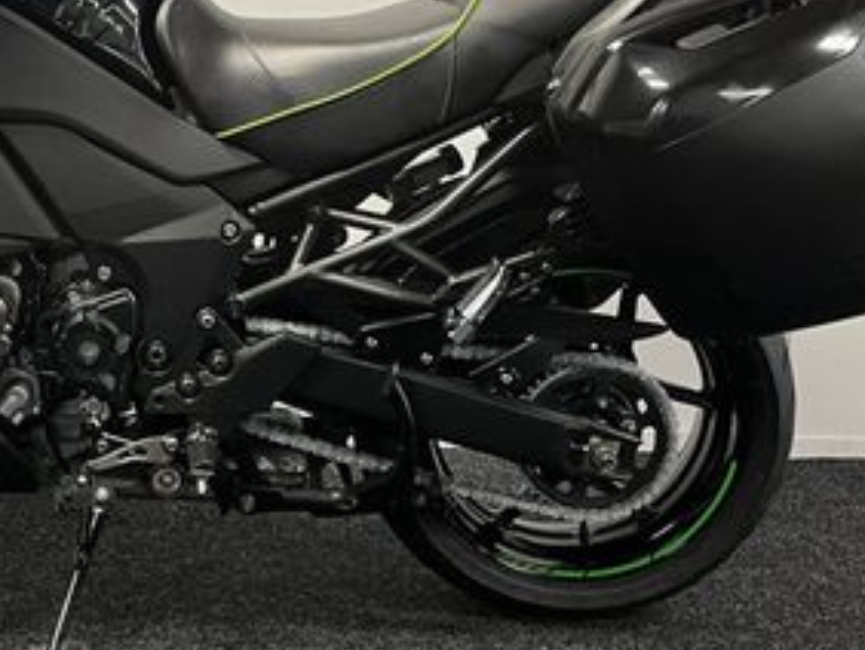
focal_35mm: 59
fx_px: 1476
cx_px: 172
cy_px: 107
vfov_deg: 24.4
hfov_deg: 31.8
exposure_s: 1/50
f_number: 1.6
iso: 100
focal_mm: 5.1
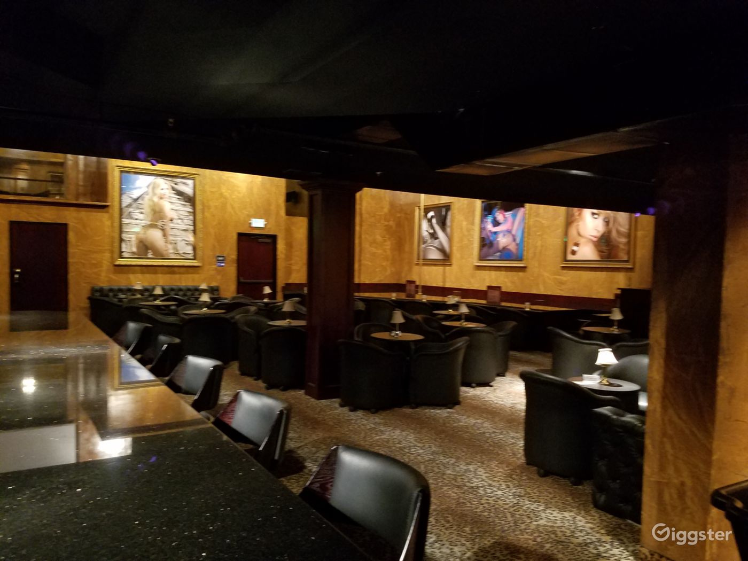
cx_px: 374
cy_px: 280
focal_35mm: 26
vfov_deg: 53.1
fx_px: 562
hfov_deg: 67.3
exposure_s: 1/10
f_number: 1.7
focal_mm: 4.2
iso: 500
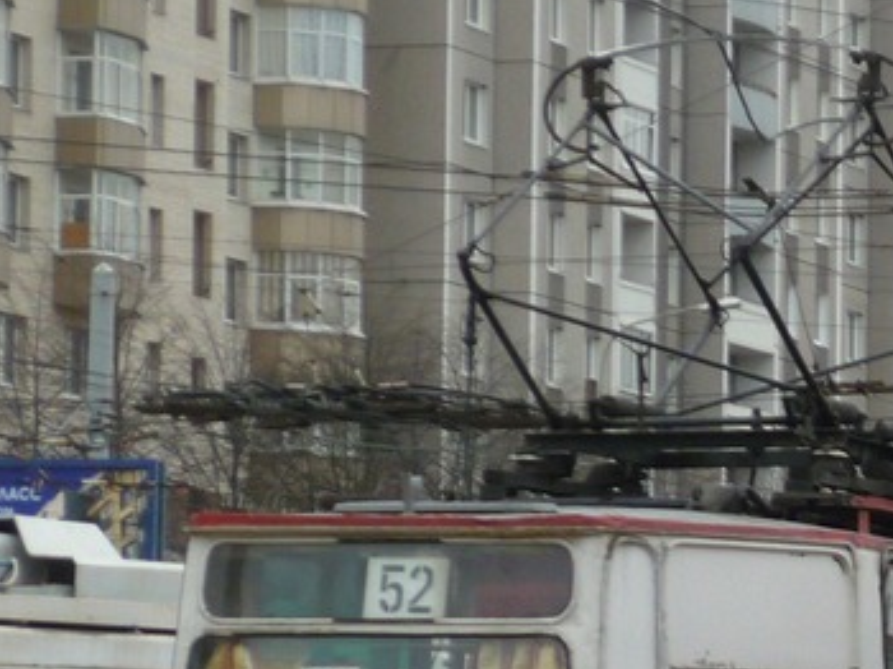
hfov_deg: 9.3
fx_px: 5362
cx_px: 1199
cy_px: 725
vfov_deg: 7.1
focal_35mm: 208
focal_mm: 11.7
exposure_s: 1/125
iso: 100
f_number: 4
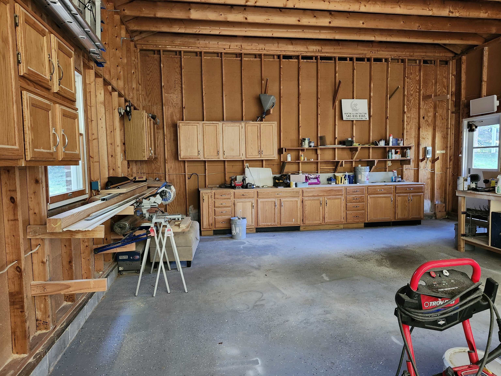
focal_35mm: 23
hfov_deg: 73.9
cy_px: 188
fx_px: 333
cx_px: 250
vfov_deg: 58.9
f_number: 1.8
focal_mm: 5.54
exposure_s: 1/30
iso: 640
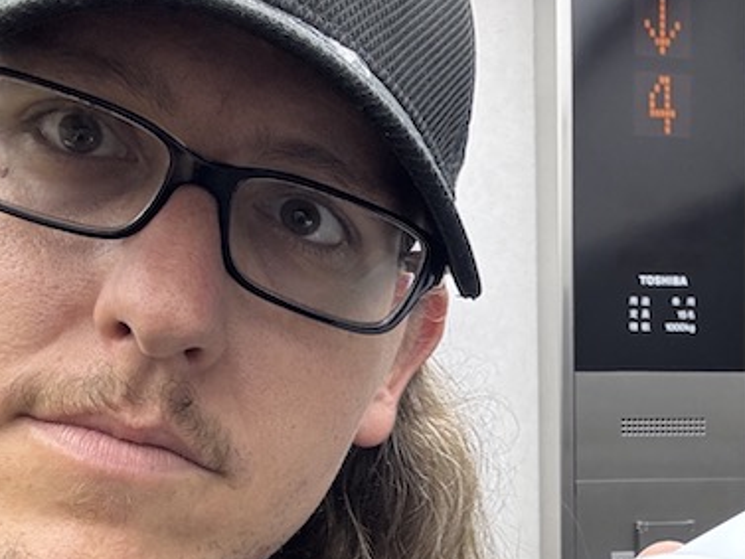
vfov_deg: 23.6
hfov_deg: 31.0
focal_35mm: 61
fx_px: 1313
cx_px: 577
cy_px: 474
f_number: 1.9
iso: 160
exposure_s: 1/50
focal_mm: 2.69
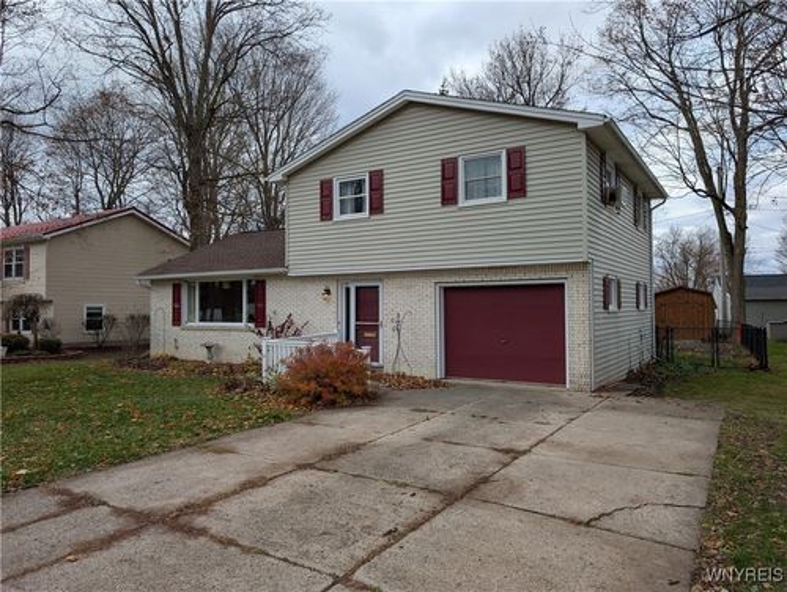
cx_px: 394
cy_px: 296
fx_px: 546
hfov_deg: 71.5
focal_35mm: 24
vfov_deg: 56.9
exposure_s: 1/314
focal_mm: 6.9
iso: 21
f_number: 1.68
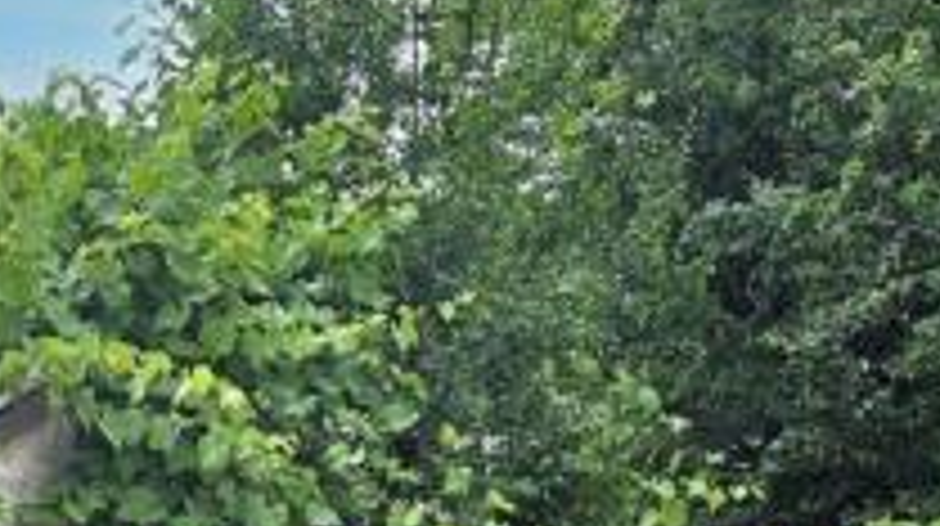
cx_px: 362
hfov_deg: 30.1
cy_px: 708
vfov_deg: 16.2
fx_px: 1743
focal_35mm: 70
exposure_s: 1/843
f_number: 1.7
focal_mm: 6.3
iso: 10
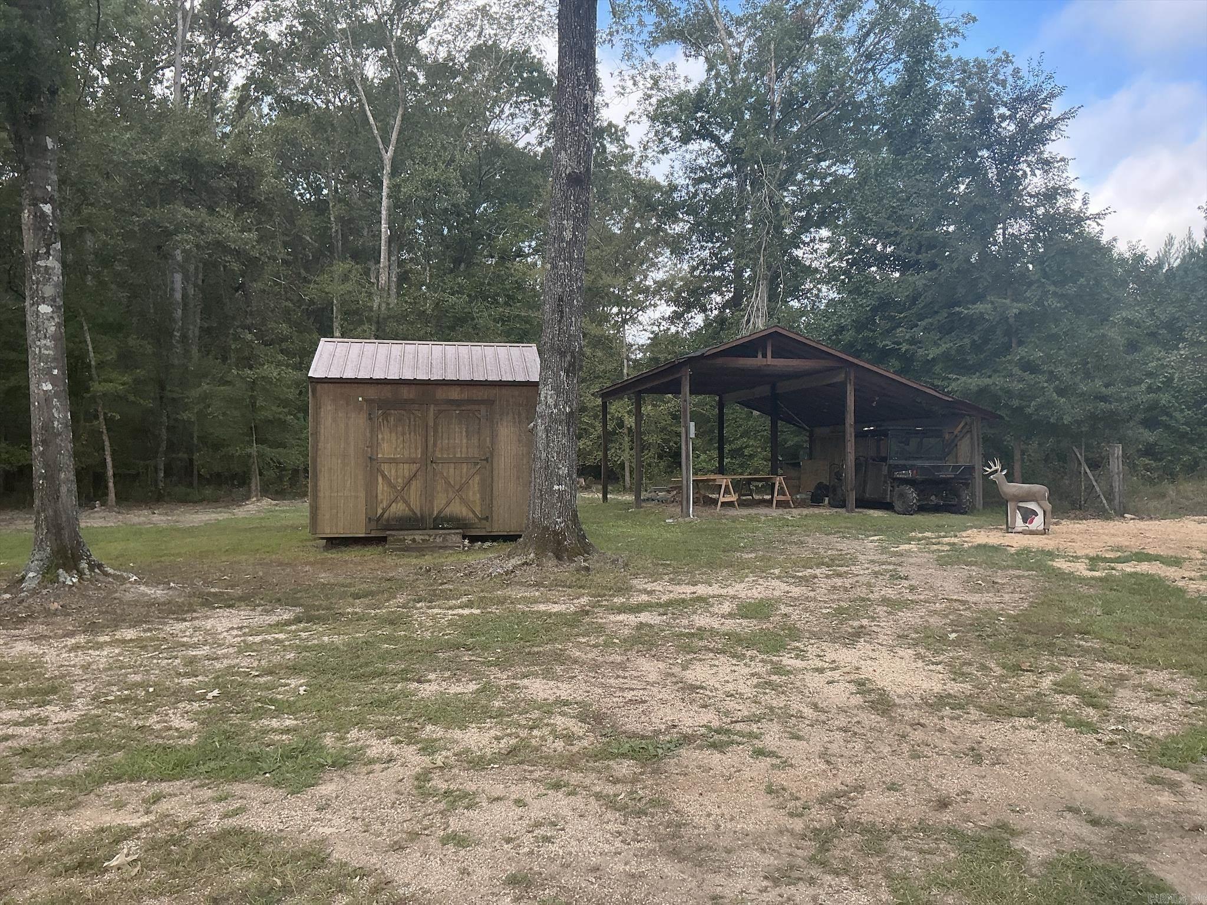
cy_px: 452
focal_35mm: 28
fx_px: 976
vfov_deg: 49.7
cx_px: 604
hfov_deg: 63.4
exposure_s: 1/478
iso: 25
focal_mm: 3
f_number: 1.8
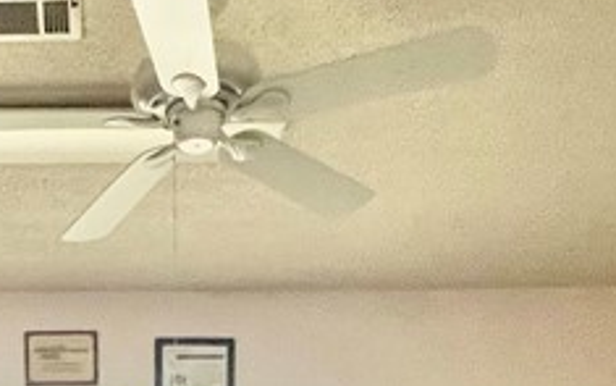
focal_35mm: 60
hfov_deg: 32.6
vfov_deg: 17.8
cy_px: 672
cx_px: 87
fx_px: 1008
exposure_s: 1/60
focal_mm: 1.57
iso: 500
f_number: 1.8
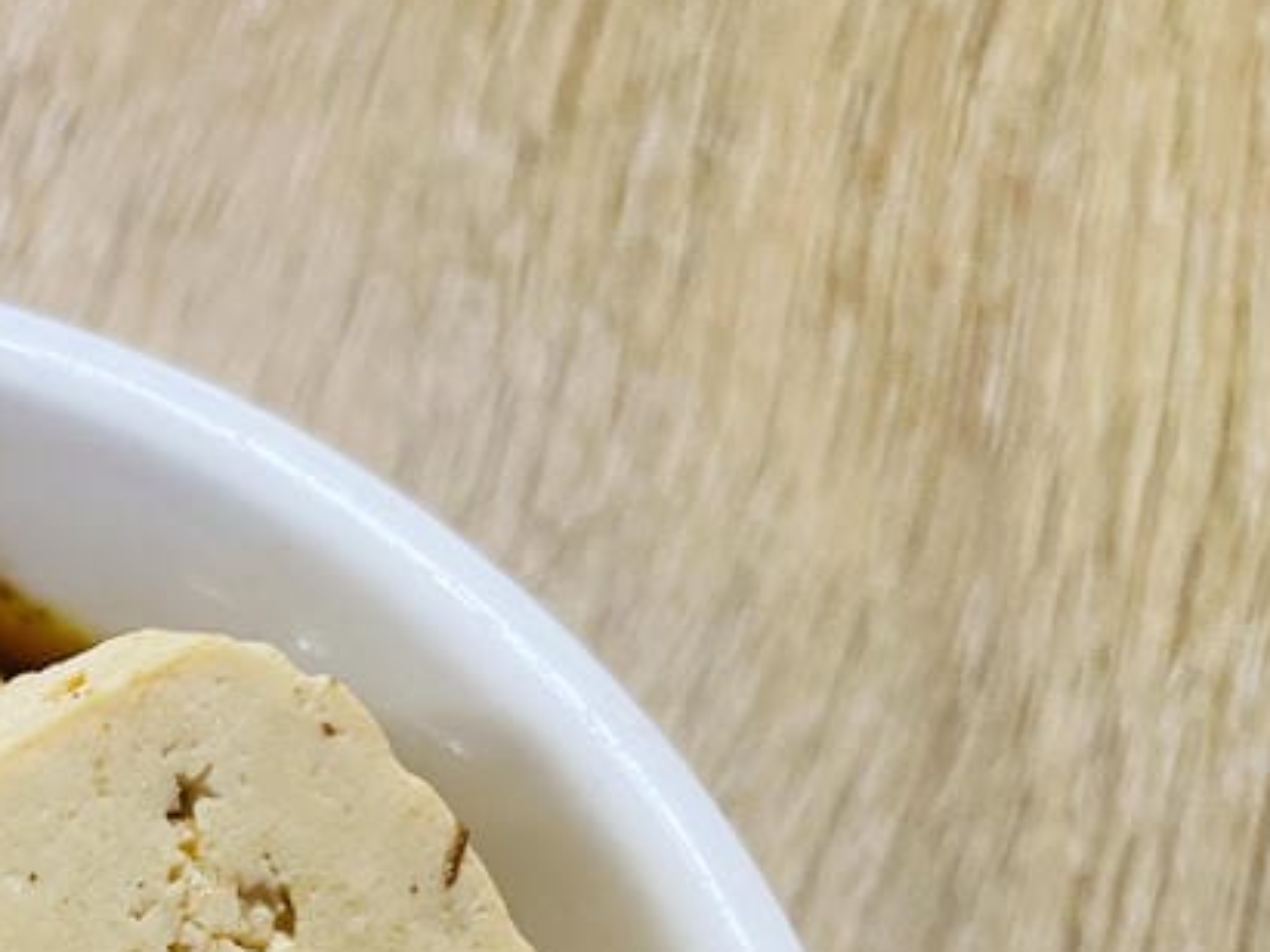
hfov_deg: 22.8
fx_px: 2787
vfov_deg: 17.6
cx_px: -402
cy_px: 1372
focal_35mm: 76
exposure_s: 1/60
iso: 160
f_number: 1.6
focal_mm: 4.2
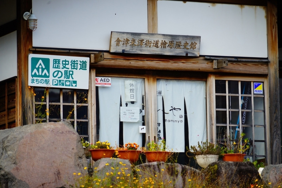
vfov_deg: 5.7
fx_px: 1881
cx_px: 141
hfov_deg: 8.6
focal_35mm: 240
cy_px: 94
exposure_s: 1/250
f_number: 6.3
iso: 125
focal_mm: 240
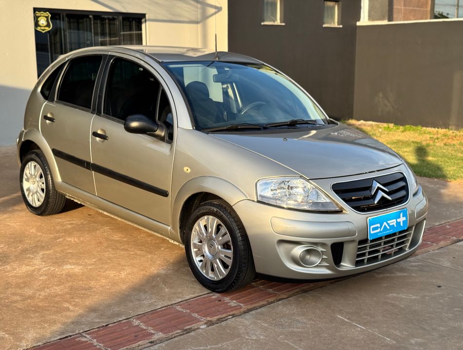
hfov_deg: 39.5
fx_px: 644
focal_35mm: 48
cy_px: 175
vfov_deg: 30.4
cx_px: 232
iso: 64
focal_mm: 6.76
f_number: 1.78
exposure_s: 1/1339
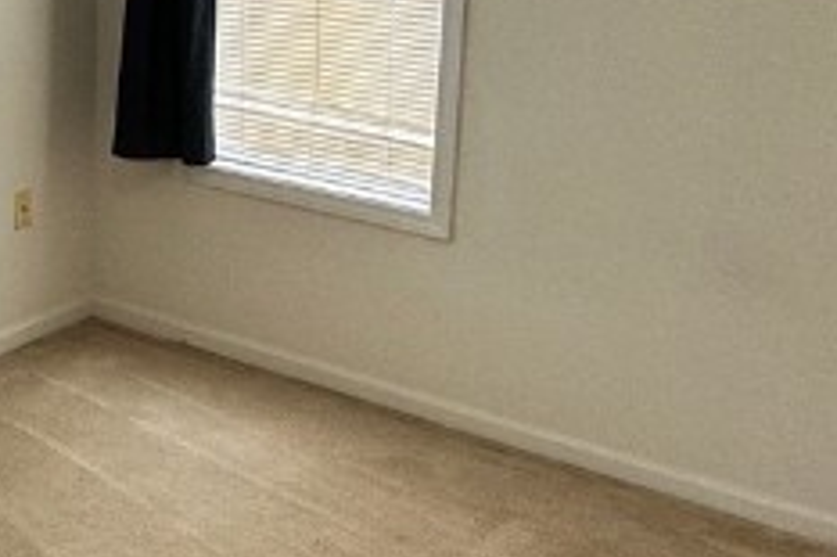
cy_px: 61
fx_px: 1487
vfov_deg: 20.8
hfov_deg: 29.8
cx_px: 43
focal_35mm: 64
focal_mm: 2.22
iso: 125
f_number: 2.2
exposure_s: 1/120
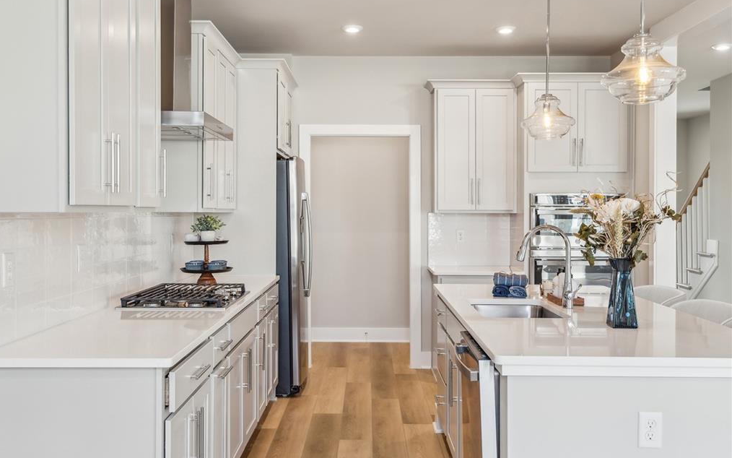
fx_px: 718
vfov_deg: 35.3
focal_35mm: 36
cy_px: 225
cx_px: 363
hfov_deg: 54.0
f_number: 7.1
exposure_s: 1/13
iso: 200
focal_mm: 35
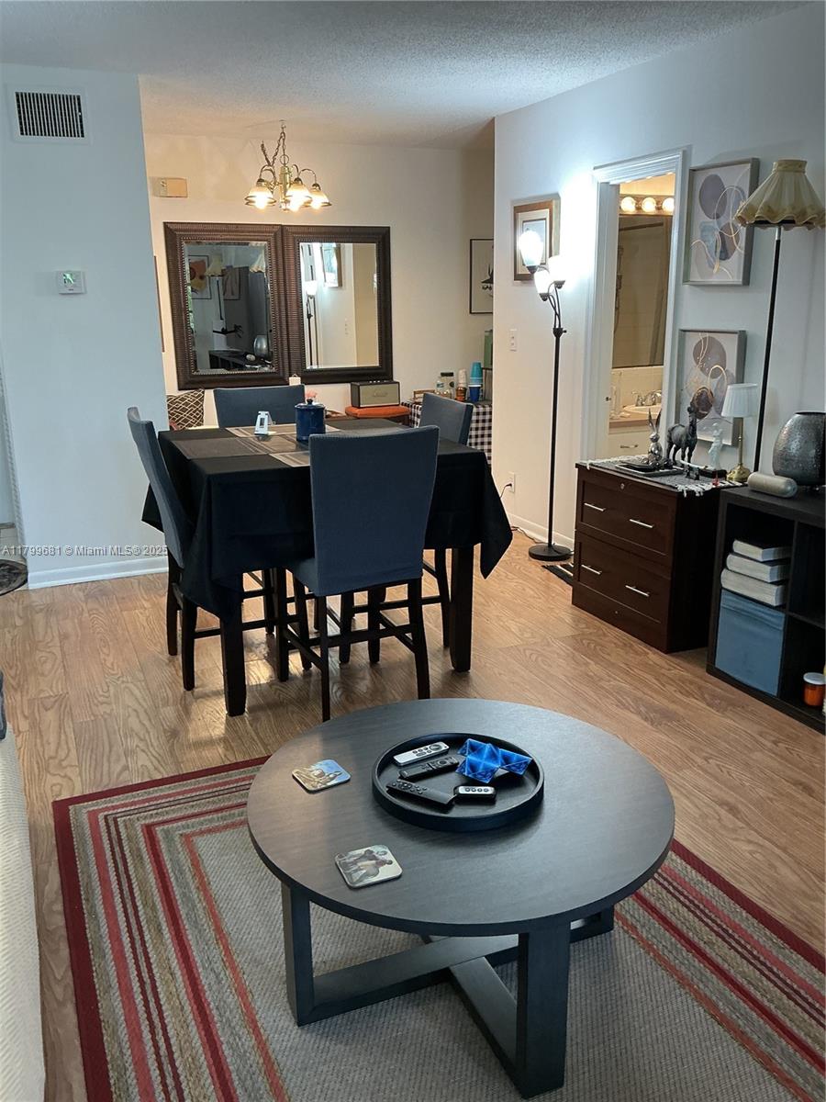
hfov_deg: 48.2
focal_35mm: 29
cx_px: 413
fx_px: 923
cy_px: 551
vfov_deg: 61.7
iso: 64
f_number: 1.8
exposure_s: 1/60
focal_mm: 3
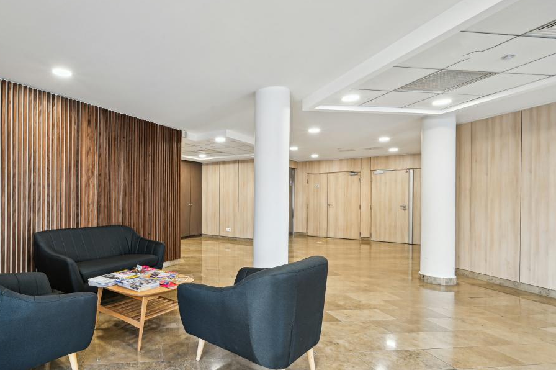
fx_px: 309
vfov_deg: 61.8
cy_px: 198
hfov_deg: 80.9
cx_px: 180
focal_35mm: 20
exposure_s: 1/1.25
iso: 100
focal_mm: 14
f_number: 13
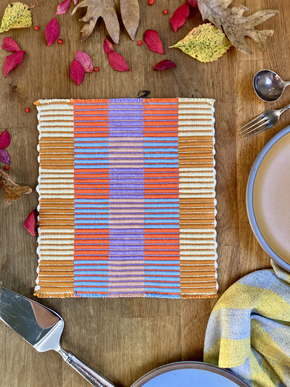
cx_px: 145
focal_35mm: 28
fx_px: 313
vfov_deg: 63.4
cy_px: 194
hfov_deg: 49.7
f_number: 1.8
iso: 32
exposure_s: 1/121
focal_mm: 3.99
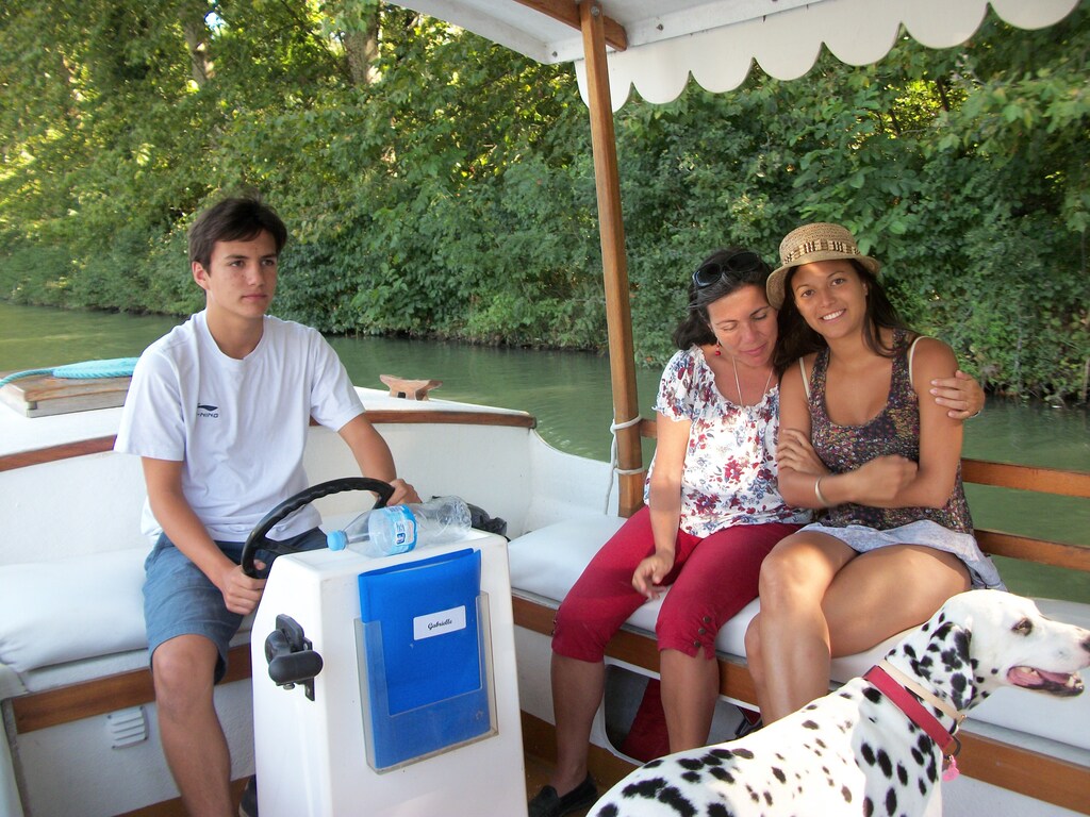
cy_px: 408
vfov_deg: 44.2
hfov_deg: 56.8
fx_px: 1008
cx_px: 545
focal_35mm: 32
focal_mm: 5.7
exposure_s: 1/100
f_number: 2.9
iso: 80
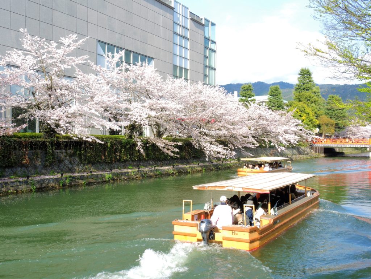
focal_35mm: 35
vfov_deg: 40.7
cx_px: 186
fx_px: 375
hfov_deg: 52.6
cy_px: 140
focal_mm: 7.6
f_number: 8
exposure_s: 1/60
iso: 80
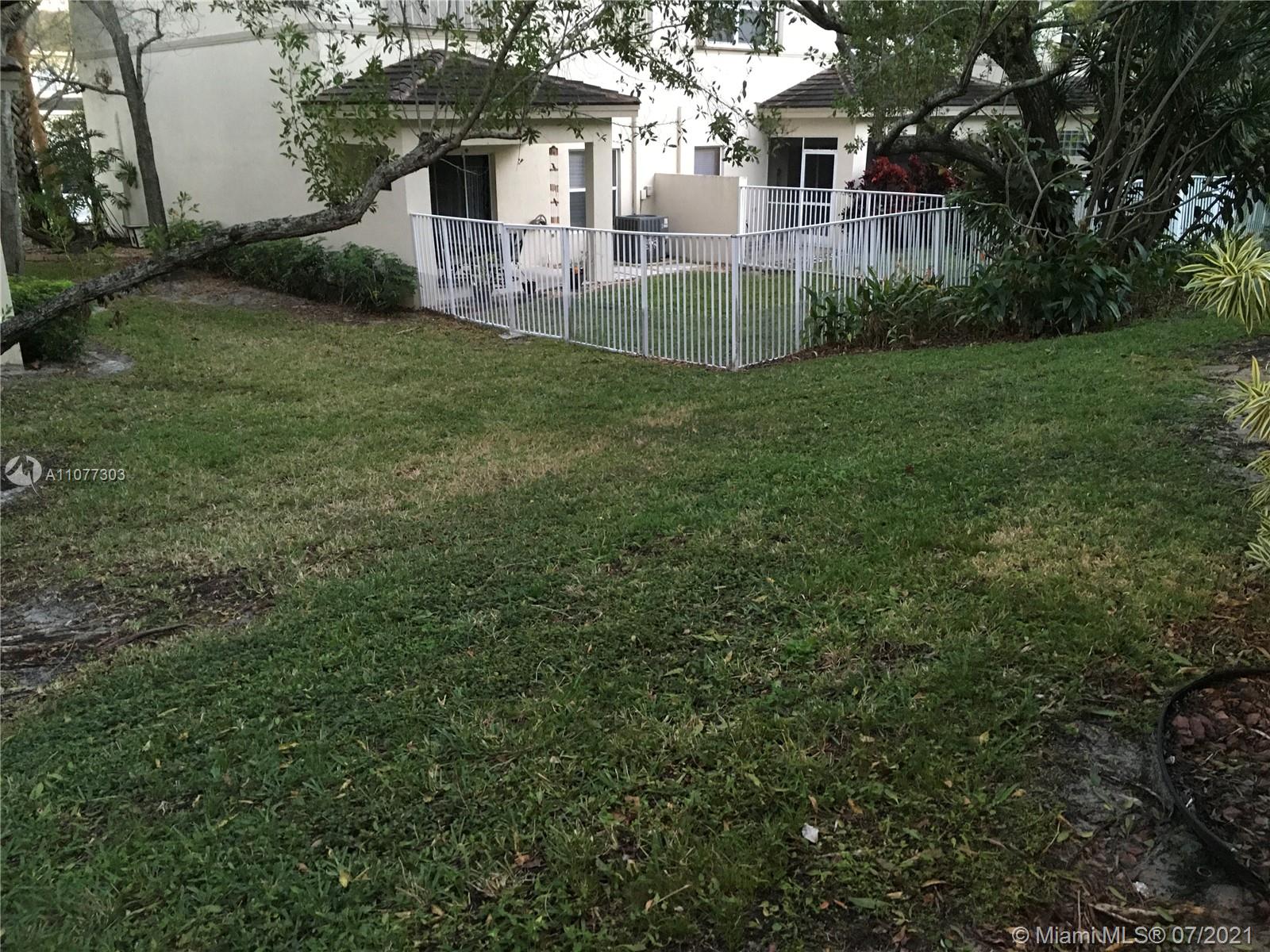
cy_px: 476
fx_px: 1064
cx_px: 635
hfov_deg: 61.7
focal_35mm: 29
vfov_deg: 48.2
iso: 200
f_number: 2.2
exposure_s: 1/17
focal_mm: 4.15
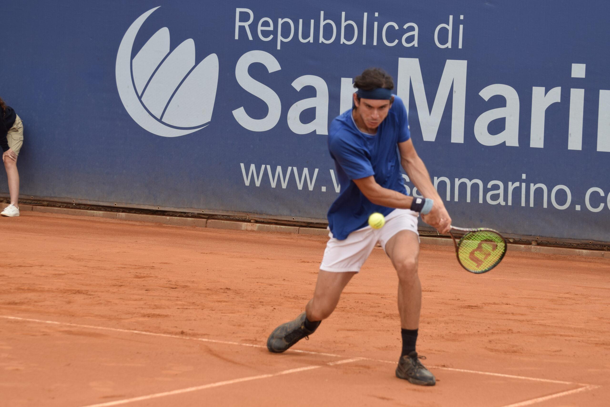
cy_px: 204
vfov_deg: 9.1
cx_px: 305
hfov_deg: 13.7
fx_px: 2542
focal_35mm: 150
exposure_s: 1/1000
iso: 400
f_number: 4.5
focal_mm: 100
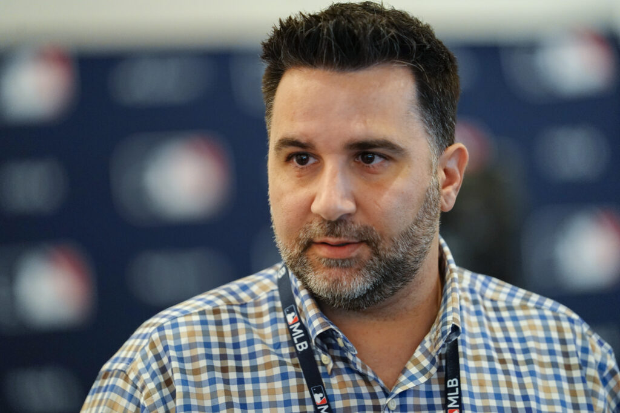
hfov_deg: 10.3
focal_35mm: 200
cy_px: 206
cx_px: 310
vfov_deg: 6.9
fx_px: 3445
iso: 4000
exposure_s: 1/250
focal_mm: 200
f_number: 2.8
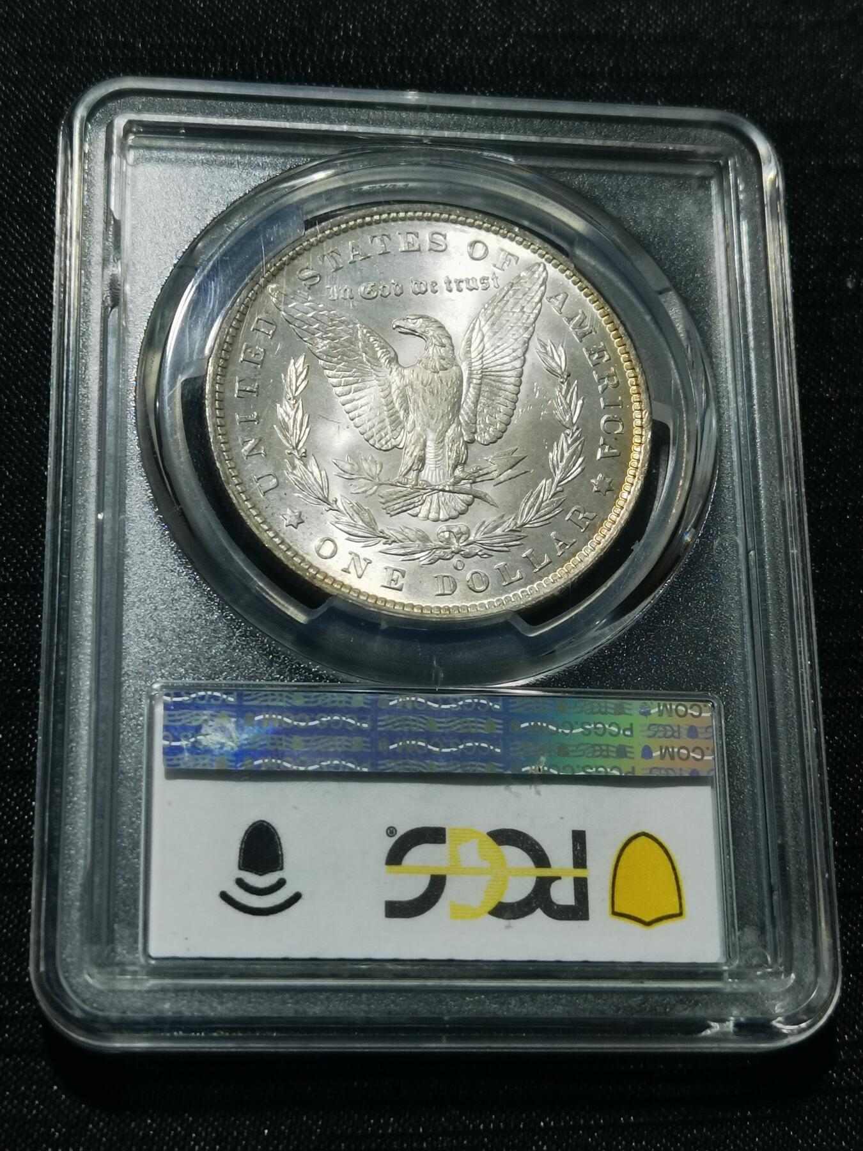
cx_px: 432
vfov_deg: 29.4
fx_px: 2194
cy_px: 576
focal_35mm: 66
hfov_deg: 22.3
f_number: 1.9
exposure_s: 1/100
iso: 64
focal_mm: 6.67
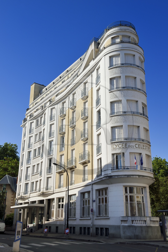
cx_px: 84
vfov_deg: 53.1
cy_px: 126
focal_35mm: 36
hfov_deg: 36.9
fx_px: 252
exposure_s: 1/250
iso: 200
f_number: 14
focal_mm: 36
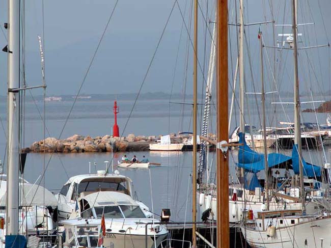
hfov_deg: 7.2
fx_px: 2638
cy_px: 124
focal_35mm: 276
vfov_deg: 5.4
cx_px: 166
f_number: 5.9
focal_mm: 71.2
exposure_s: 1/79.7
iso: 100
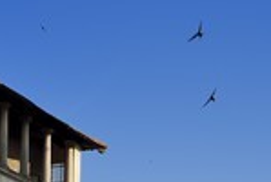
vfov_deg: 8.4
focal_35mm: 163
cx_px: 202
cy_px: 211
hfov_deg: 12.5
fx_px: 1229
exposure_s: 1/250
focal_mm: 58
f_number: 13
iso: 200
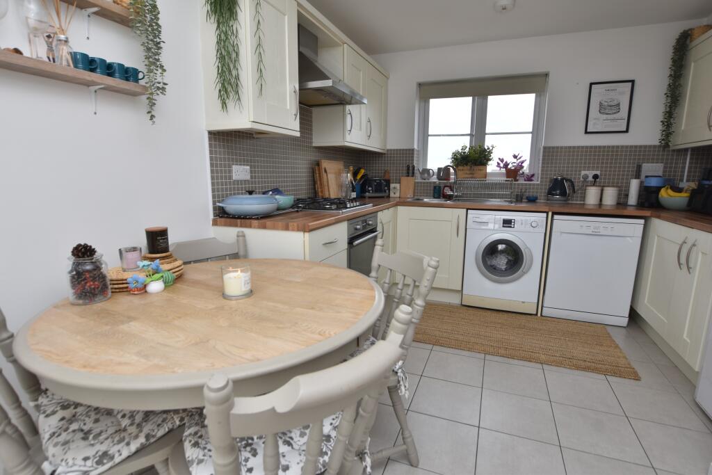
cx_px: 356
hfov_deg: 90.0
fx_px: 356
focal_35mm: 18
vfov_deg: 67.4
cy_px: 238
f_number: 5
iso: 100
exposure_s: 1/100
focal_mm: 12
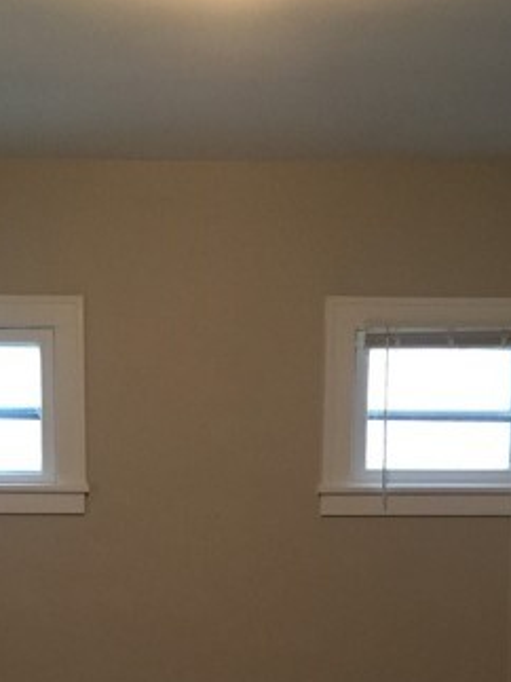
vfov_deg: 26.3
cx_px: 160
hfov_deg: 21.2
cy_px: 724
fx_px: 1359
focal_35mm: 69
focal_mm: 4.15
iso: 100
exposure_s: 1/10
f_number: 2.2
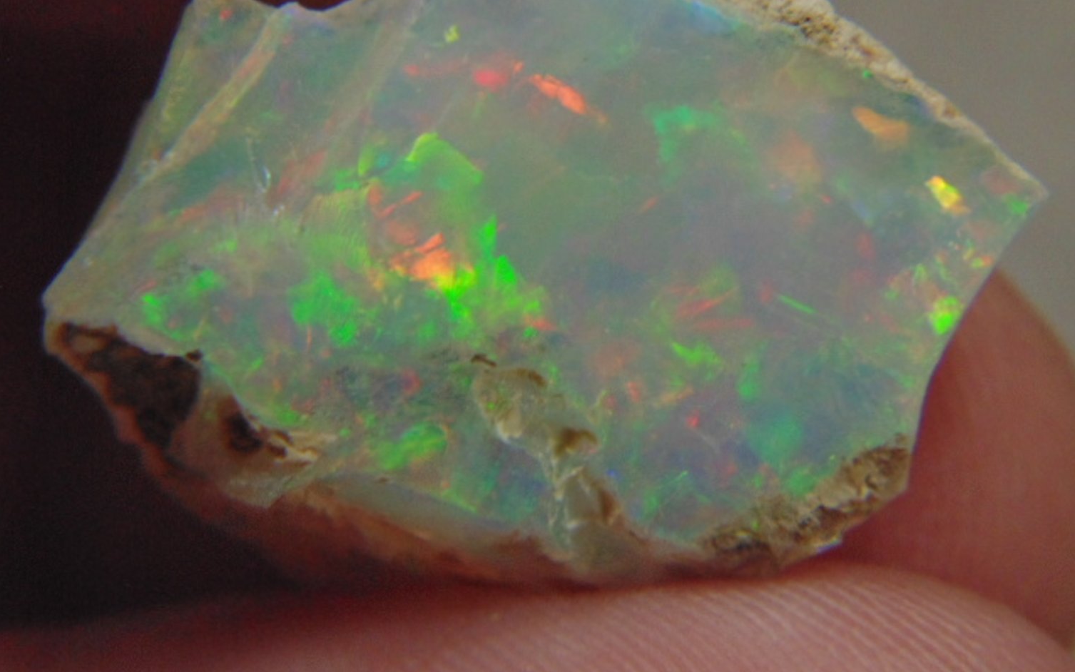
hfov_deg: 12.7
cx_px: 537
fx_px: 4834
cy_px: 279
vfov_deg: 8.0
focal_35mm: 165
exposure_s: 1/125
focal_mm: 27.8
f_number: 5.2
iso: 320
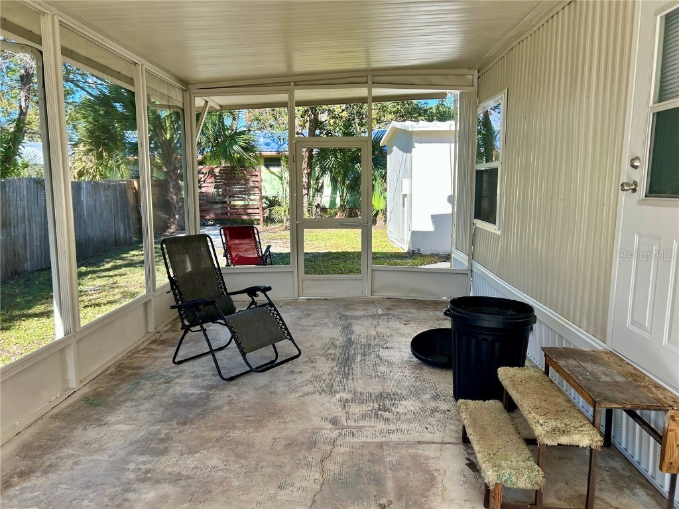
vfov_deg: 53.1
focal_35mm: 26
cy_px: 254
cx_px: 340
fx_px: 510
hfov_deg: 67.3
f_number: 1.5
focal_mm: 5.7
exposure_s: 1/404
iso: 50
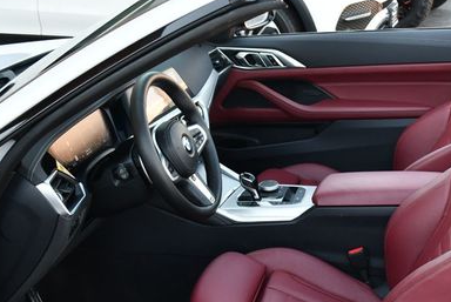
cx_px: 322
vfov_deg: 22.5
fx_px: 753
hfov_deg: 32.9
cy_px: 215
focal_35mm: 60
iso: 400
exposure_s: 1/250
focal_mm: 18
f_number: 3.5
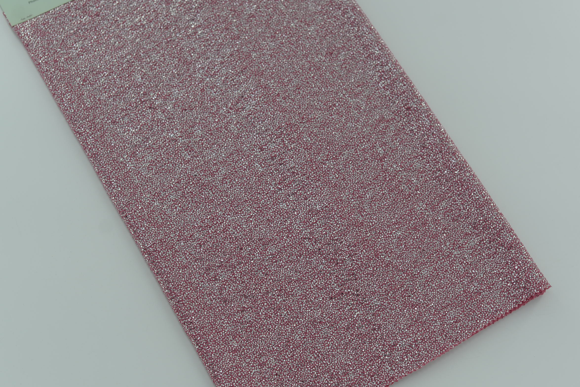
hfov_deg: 31.4
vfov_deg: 21.3
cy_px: 200
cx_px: 292
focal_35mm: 64
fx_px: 1032
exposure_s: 1/320
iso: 100
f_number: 4
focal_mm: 50
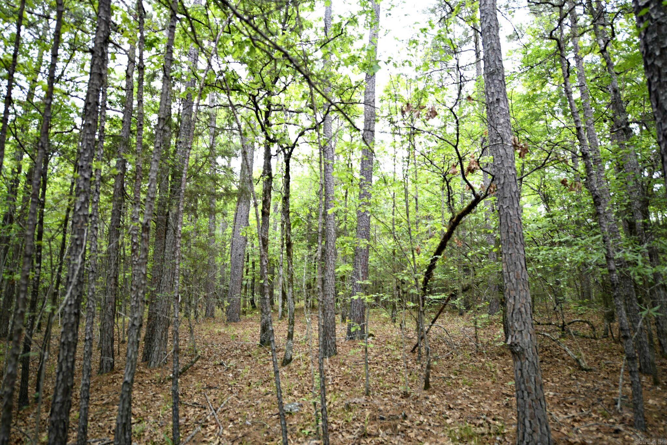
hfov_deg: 81.2
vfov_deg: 59.5
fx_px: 389
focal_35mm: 21
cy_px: 222
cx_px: 334
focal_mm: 21
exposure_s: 1/25
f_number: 2.8
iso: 64
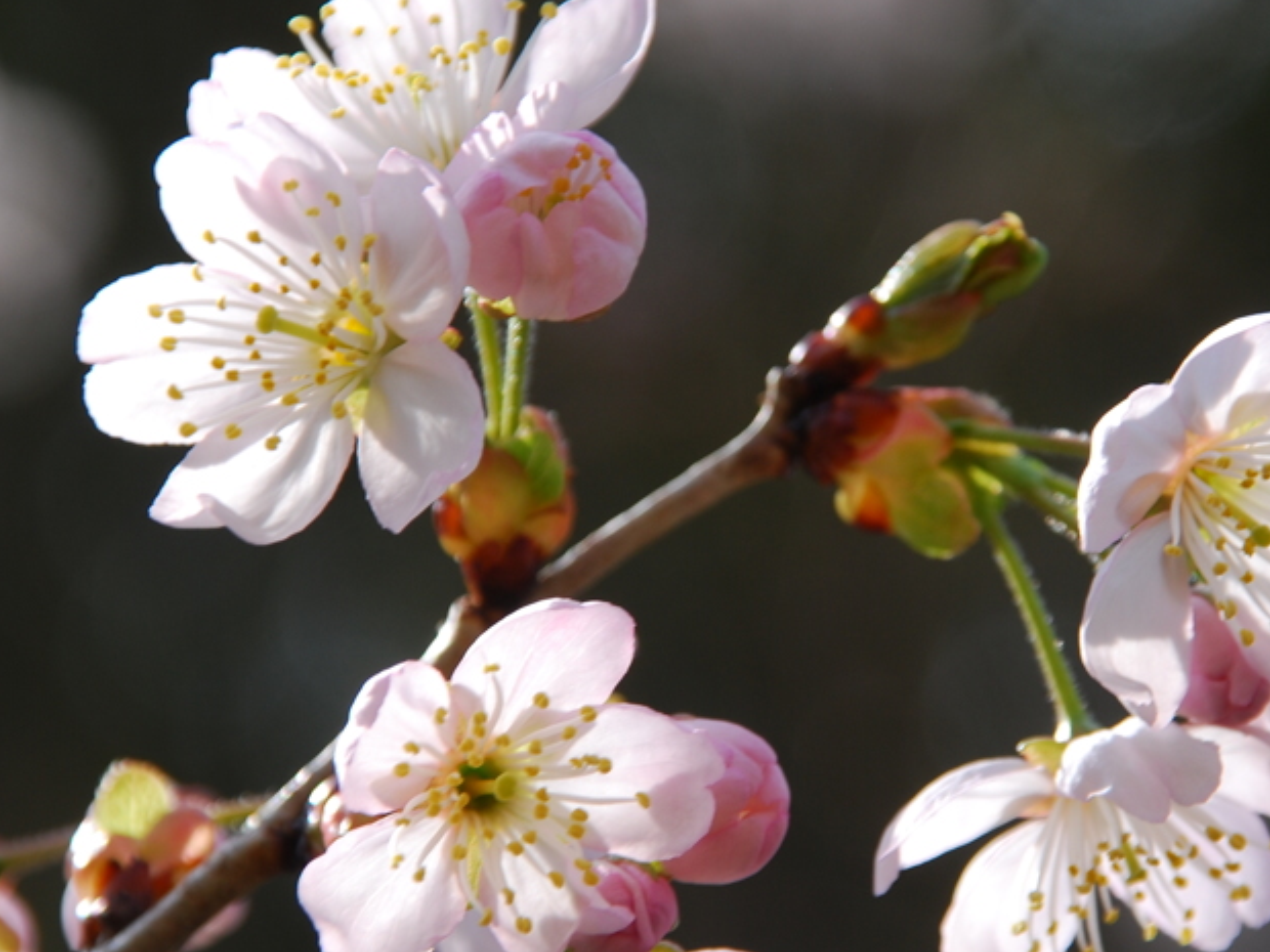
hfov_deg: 4.2
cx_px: 758
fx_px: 17500
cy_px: 476
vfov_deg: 3.1
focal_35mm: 477
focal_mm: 200
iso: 100
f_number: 6.3
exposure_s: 1/125
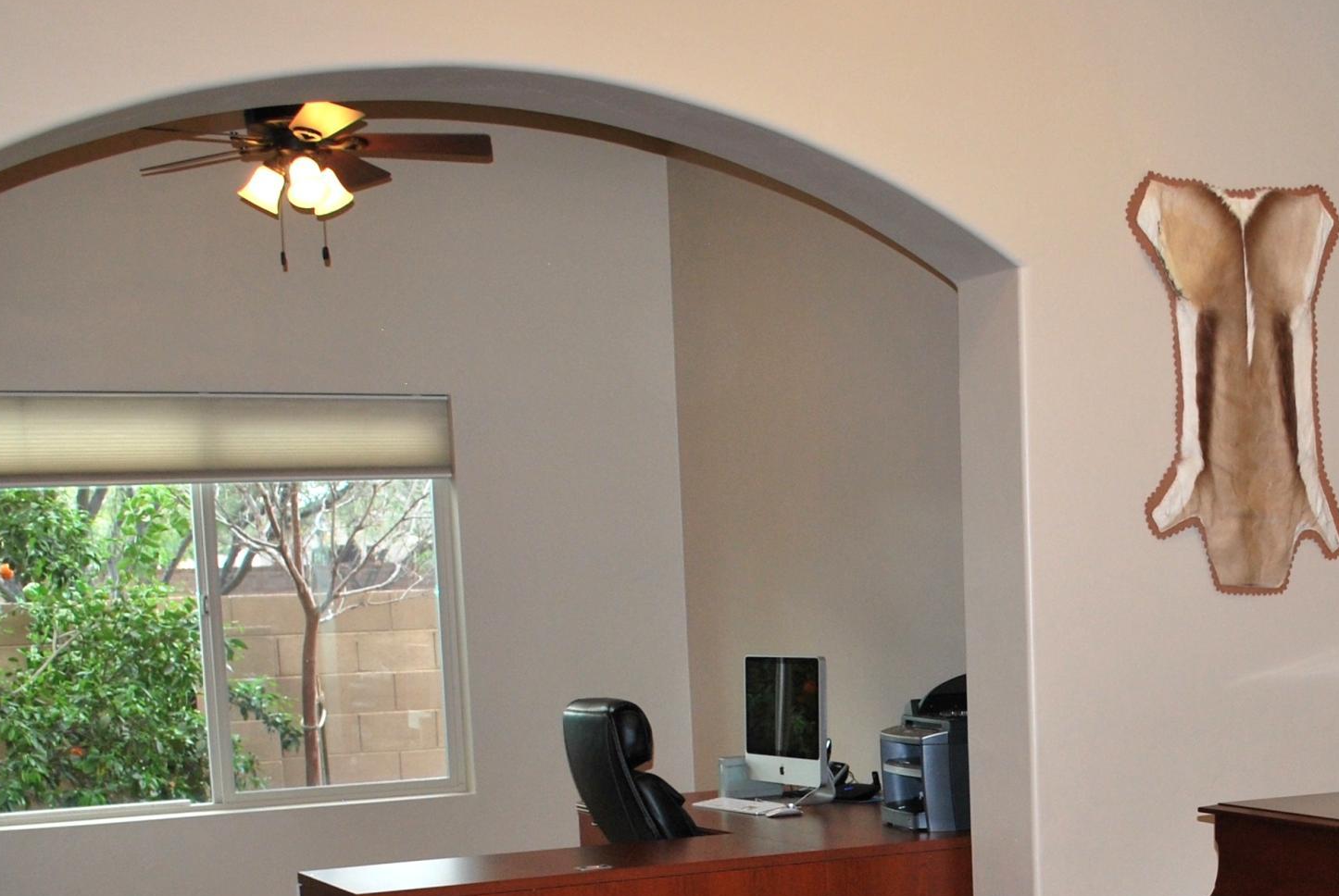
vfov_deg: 23.2
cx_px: 1085
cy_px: 905
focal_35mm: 56
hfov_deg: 34.4
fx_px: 2085
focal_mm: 18
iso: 200
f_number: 3.5
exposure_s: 1/60
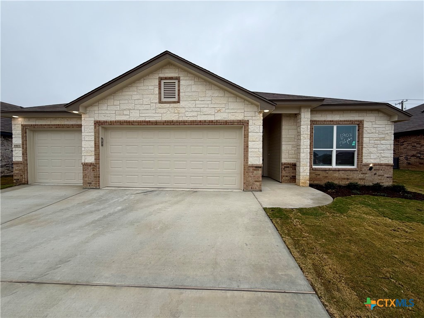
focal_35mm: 14
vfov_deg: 85.7
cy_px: 159
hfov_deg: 102.1
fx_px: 171
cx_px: 212
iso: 40
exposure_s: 1/770
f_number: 2.2
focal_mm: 2.22
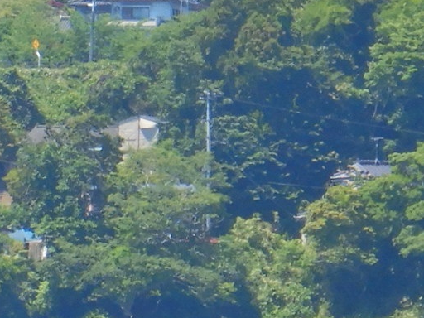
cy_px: 27
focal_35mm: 586
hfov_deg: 3.4
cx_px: -413
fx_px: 7178
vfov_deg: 2.5
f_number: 4.7
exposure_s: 1/400
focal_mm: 16.6
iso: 125
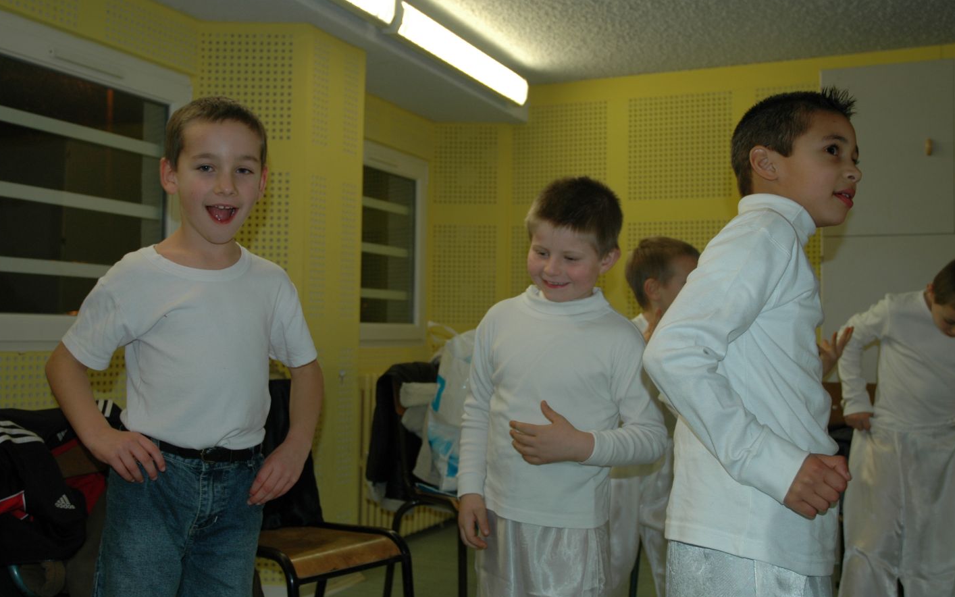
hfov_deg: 50.4
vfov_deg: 32.8
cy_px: 305
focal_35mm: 39
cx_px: 466
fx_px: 1015
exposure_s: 1/60
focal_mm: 24
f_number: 3.8
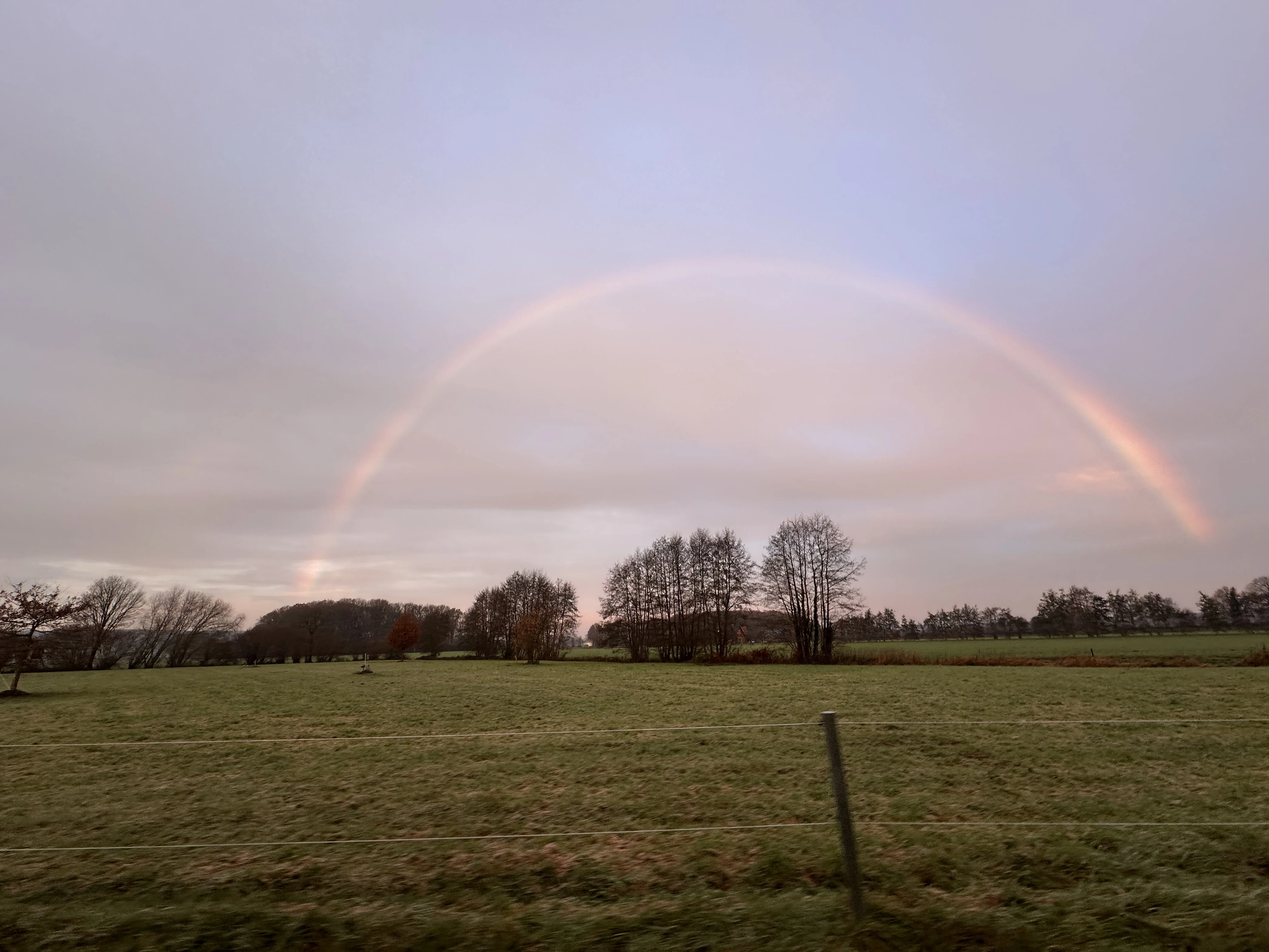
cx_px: 634
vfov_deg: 85.7
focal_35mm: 14
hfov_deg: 102.1
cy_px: 476
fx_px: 513
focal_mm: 2.22
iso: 40
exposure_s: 1/99
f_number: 2.2
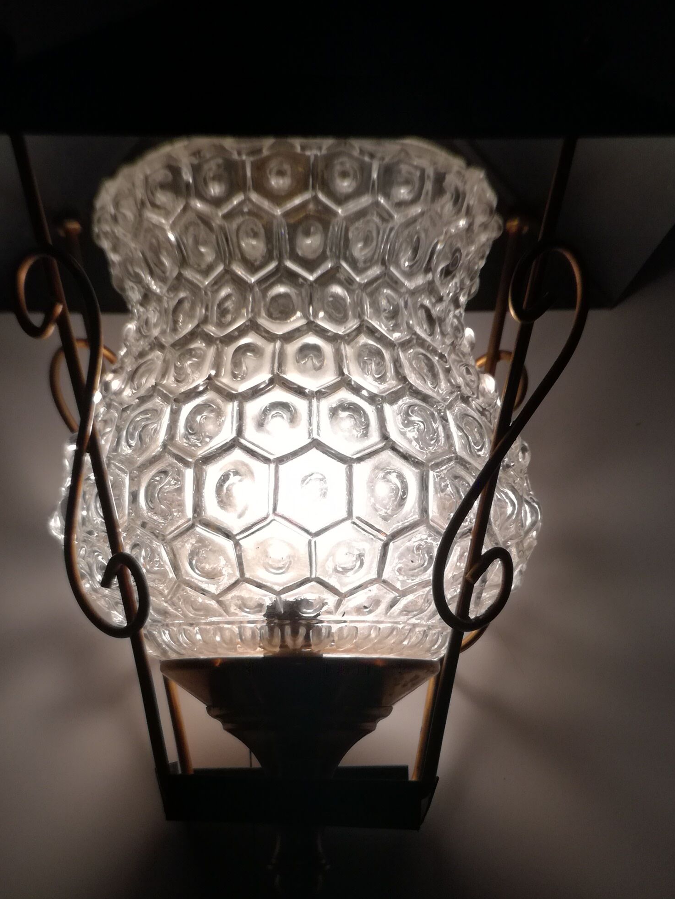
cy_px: 548
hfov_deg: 32.2
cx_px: 304
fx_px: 1170
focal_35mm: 45
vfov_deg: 41.8
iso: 50
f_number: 2
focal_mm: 3.79
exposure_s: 1/281
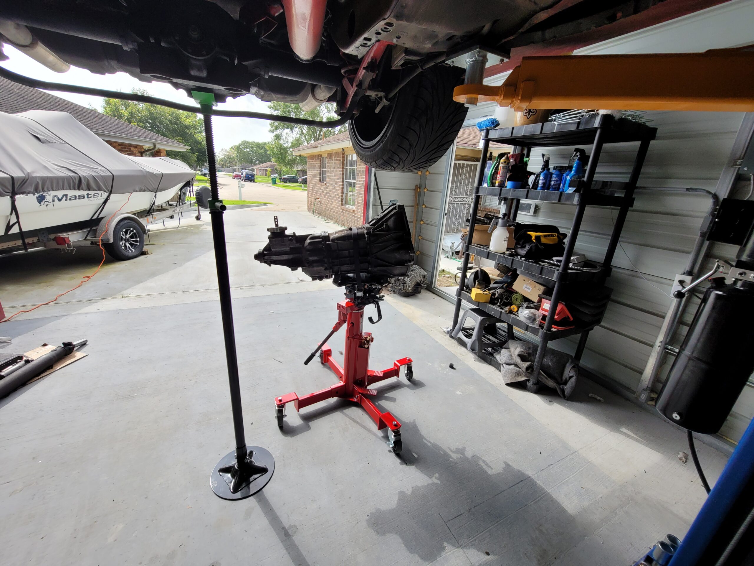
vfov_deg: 89.9
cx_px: 377
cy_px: 283
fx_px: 283
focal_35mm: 13
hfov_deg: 106.2
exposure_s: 1/394
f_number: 2.2
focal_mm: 2.2
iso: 64
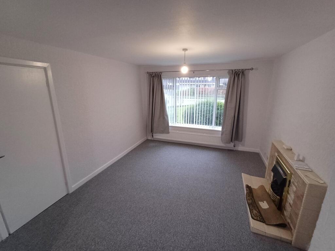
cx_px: 168
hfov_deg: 94.5
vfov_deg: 78.1
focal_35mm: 16
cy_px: 126
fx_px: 155
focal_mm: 1.64
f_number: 2.2
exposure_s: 1/33
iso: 200
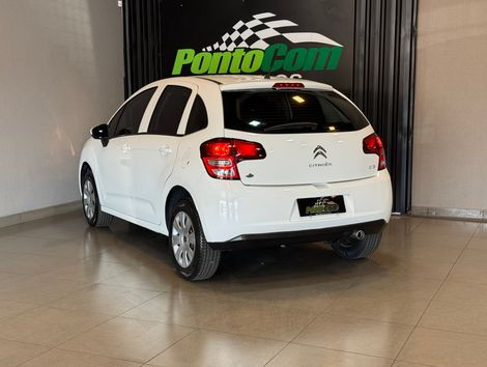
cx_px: 244
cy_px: 184
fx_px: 676
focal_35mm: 48
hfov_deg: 39.6
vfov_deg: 30.3
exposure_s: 1/60
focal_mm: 6.76
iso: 80
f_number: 1.78
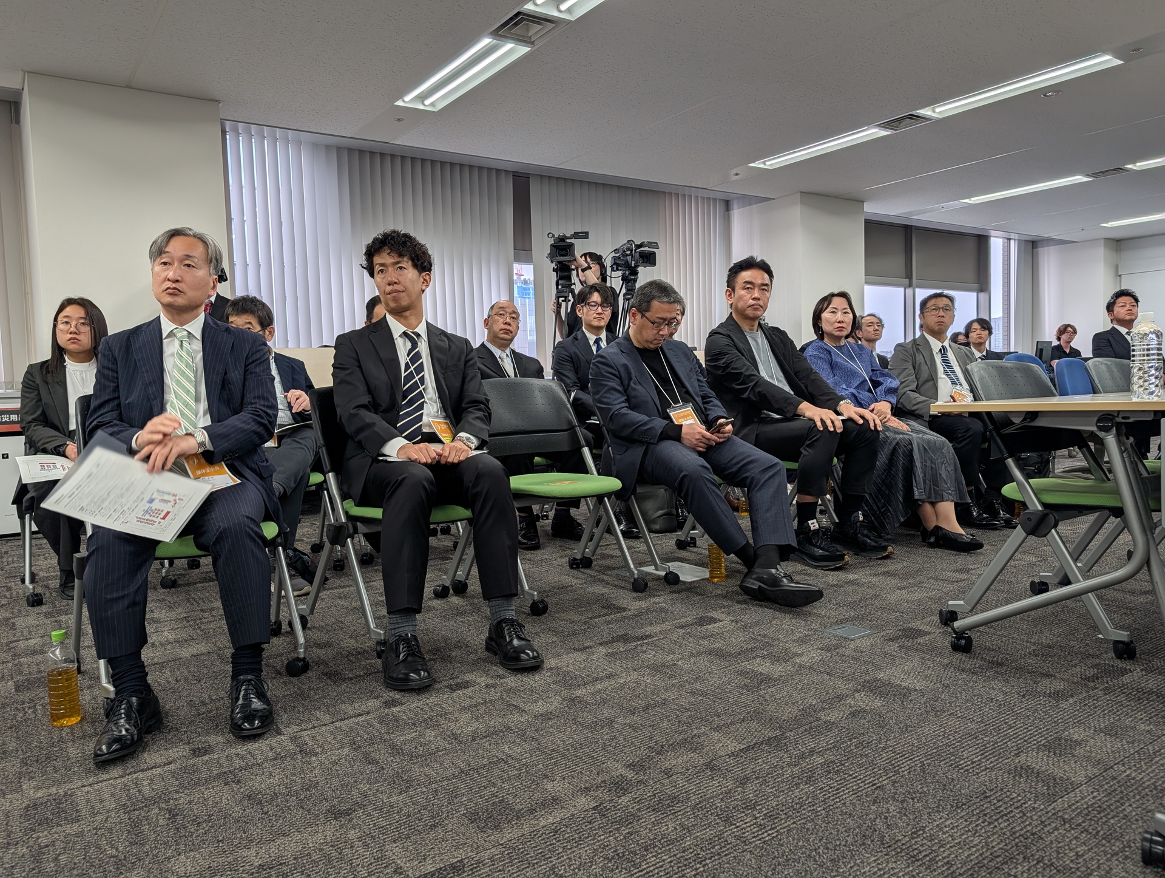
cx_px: 582
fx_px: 809
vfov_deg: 56.9
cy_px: 439
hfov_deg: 71.5
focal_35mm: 24
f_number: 1.68
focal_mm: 6.9
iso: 17
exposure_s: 1/484
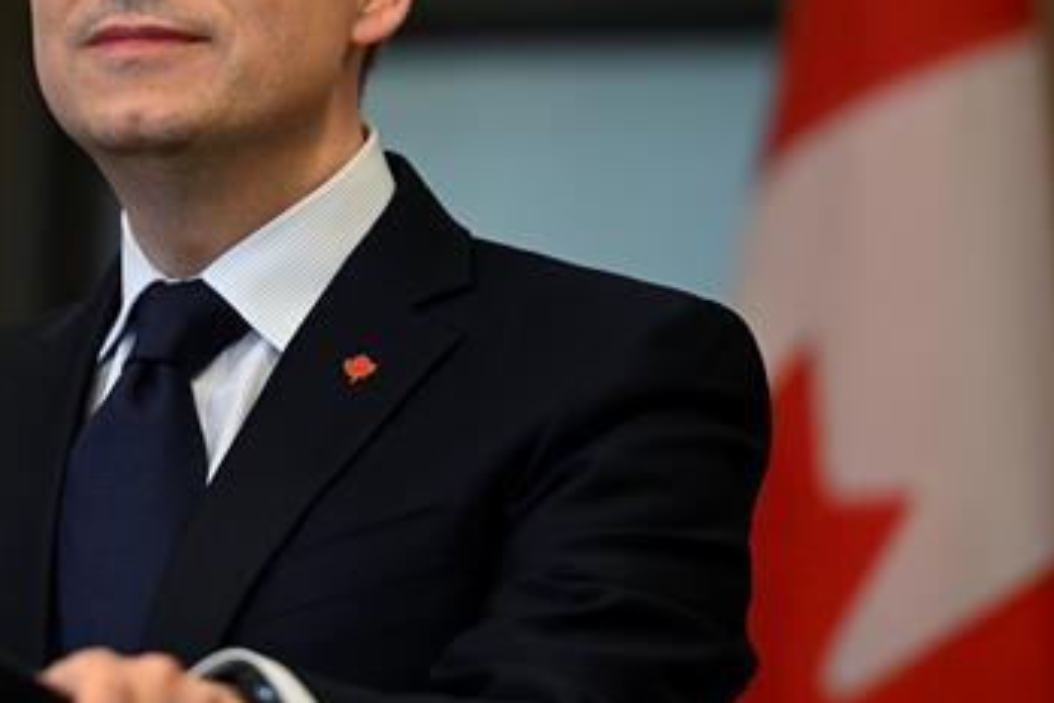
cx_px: 227
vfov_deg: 3.7
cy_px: 208
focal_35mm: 374
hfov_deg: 5.5
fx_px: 10949
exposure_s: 1/400
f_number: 2.8
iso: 1250
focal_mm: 200
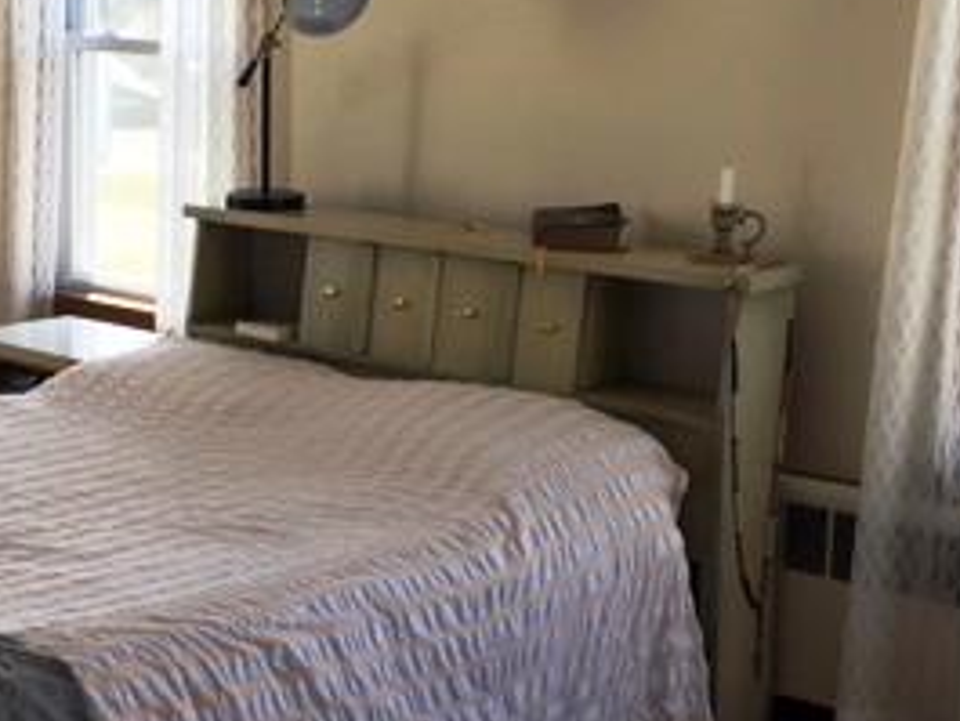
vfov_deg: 21.0
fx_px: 1942
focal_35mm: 70
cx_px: 257
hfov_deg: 27.4
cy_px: 348
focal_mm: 4.15
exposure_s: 1/120
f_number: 2.2
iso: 32
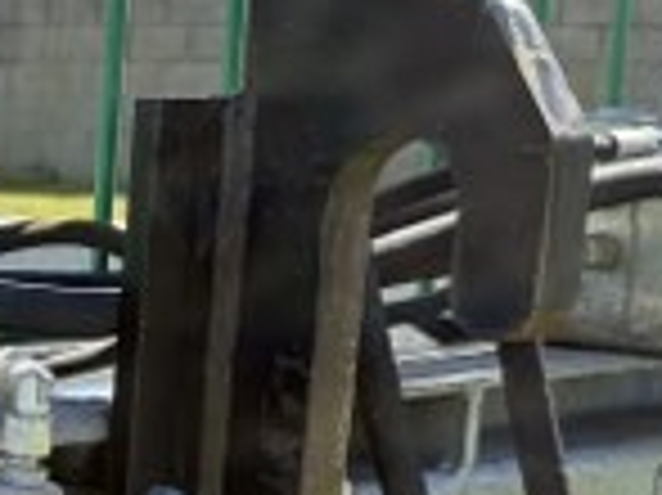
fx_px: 2503
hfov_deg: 14.0
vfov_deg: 10.9
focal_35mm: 131
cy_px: 724
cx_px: -356
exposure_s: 1/1314
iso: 100
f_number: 1.78
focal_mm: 6.76
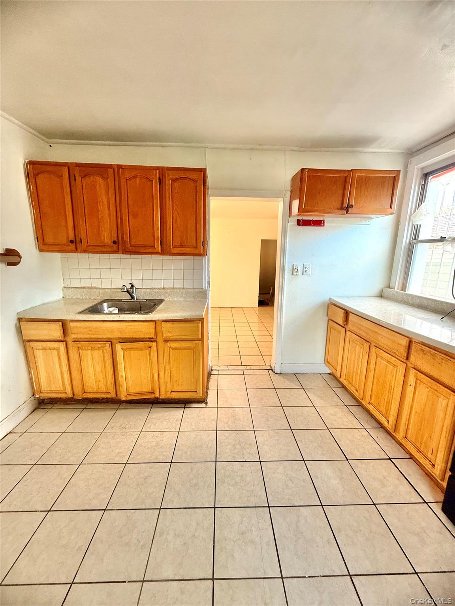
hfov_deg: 85.7
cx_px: 228
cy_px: 303
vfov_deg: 102.1
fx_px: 245
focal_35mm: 14
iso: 200
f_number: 2.2
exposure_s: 1/60
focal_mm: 2.22
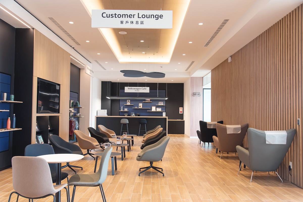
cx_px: 152
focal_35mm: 32
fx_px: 269
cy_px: 101
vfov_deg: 41.1
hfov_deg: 58.7
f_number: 6.3
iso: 500
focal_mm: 32
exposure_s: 1/25
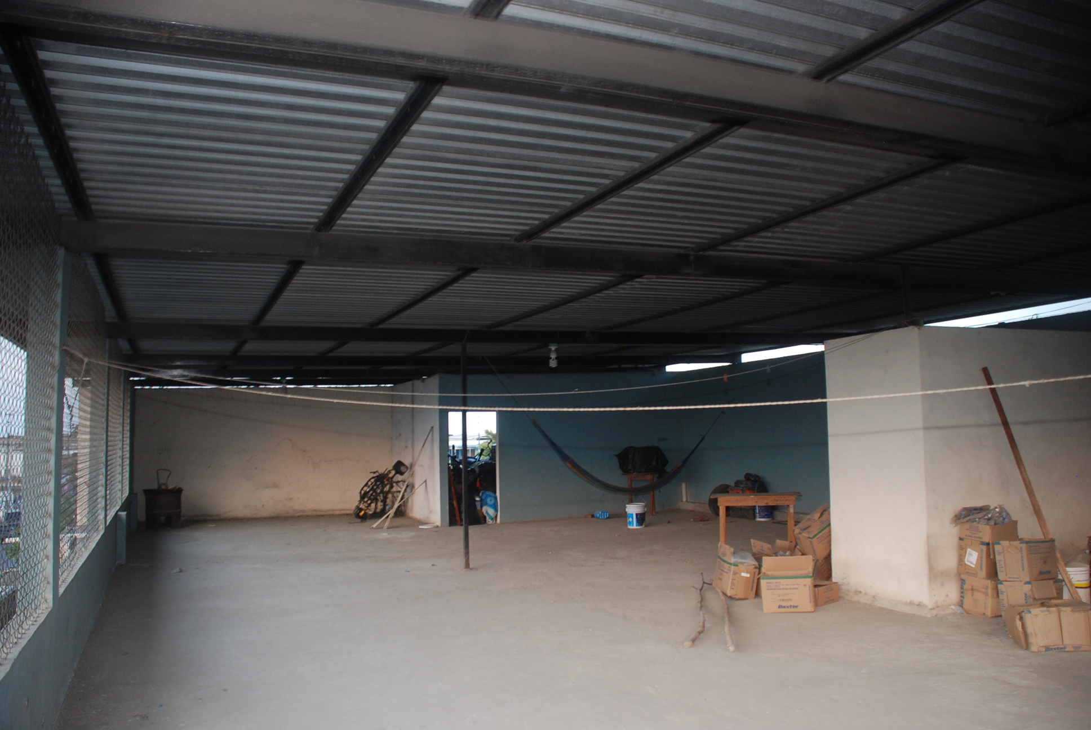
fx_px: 819
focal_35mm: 27
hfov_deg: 67.3
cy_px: 365
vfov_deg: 48.0
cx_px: 546
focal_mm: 18
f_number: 4
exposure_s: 1/60
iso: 400
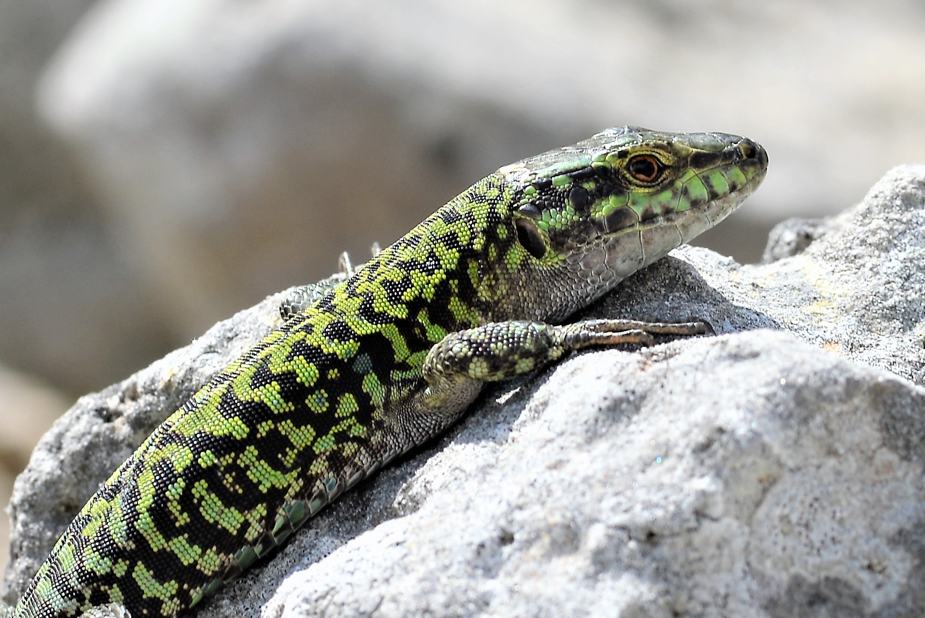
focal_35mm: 119
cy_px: 336
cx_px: 501
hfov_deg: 17.2
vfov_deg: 11.5
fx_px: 3058
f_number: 11
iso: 200
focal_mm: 105
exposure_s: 1/320
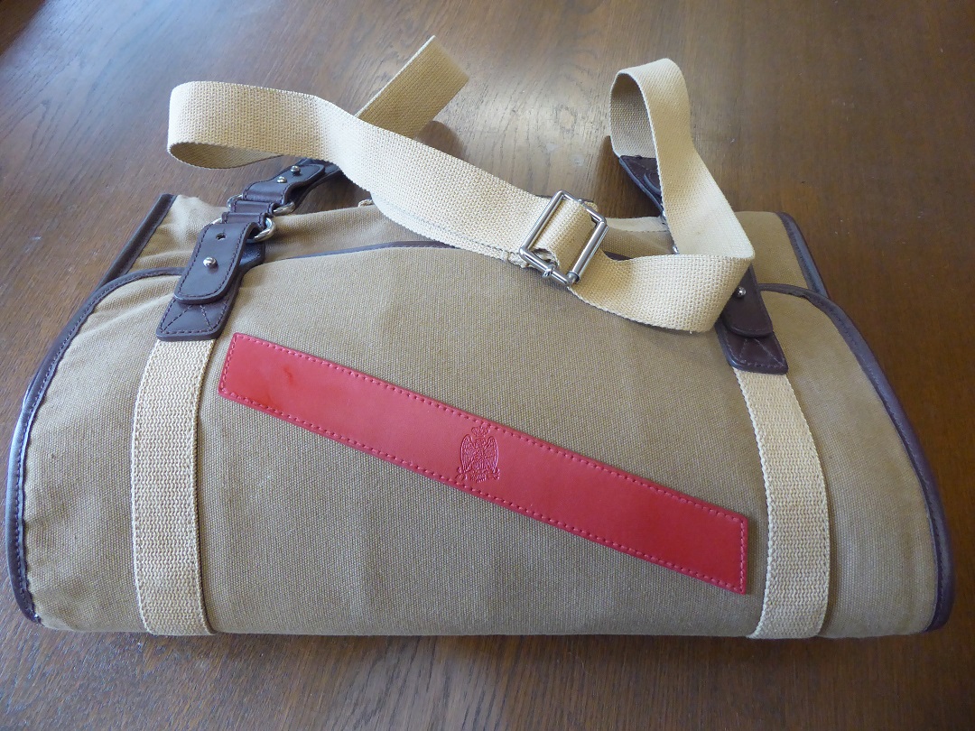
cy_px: 366
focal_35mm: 25
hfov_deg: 69.4
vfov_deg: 54.9
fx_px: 704
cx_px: 488
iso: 400
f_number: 3.3
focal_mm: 4.3
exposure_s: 1/50
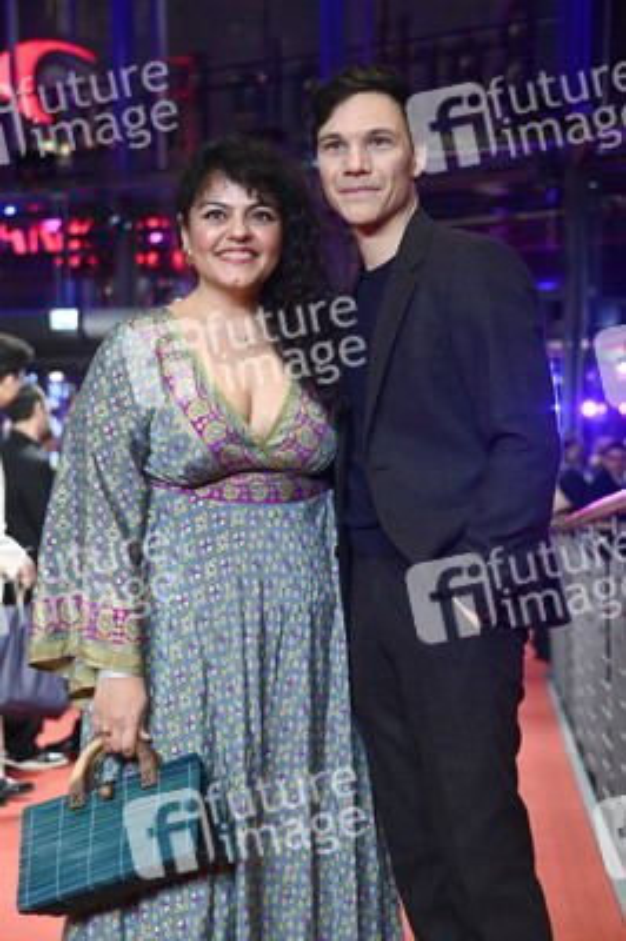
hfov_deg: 16.0
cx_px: 313
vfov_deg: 23.9
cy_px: 470
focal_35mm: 85
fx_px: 2221
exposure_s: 1/200
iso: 5000
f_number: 5.6
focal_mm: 85
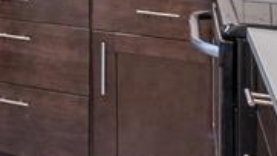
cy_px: -156
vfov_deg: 12.1
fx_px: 654
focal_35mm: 89
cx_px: -429
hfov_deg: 13.9
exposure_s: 1/1.25
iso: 100
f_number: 8
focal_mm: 10
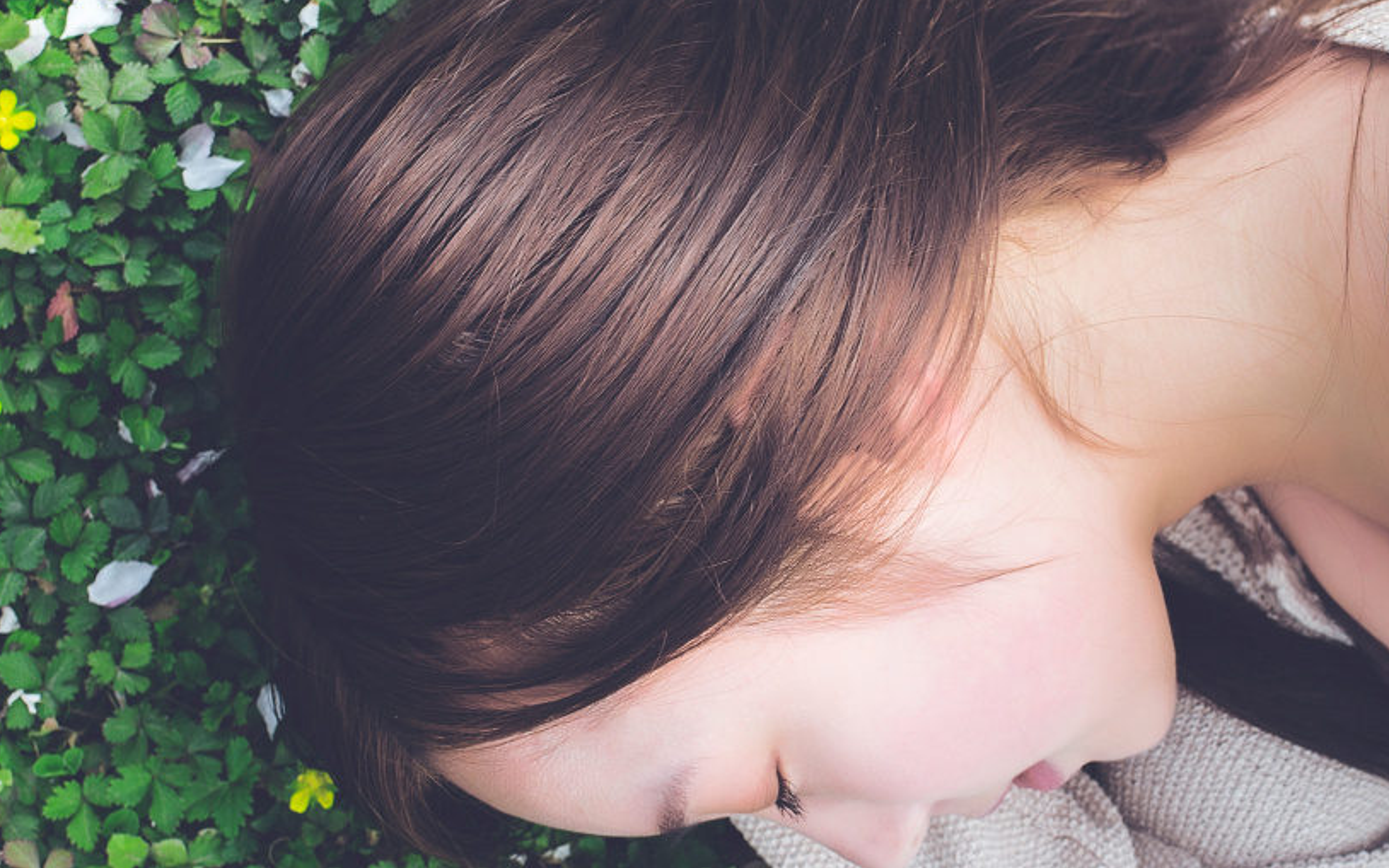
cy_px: 386
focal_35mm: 79
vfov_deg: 16.6
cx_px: 821
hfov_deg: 26.2
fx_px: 2981
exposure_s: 1/50
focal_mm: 35
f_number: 8
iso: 80
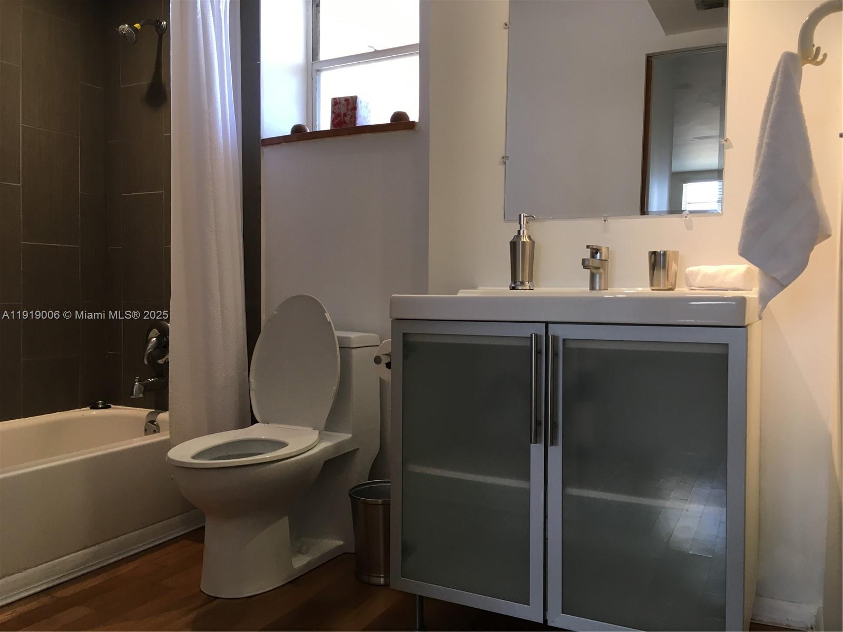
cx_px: 422
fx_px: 706
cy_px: 316
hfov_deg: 61.7
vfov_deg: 48.2
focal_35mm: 29
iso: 32
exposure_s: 1/30
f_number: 2.2
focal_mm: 4.15
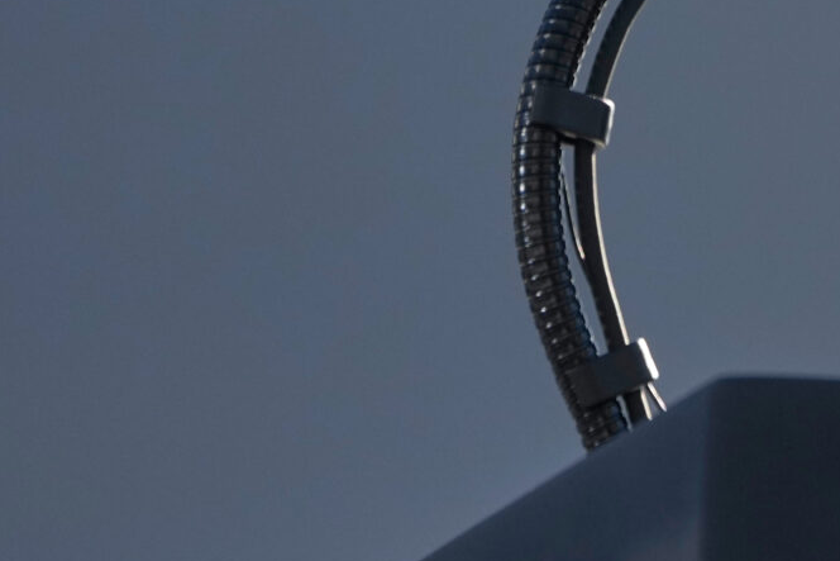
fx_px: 27818
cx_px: 1618
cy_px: -144
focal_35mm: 1192
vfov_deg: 1.2
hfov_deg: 1.7
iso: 500
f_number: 5.6
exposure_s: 1/1250
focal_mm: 309
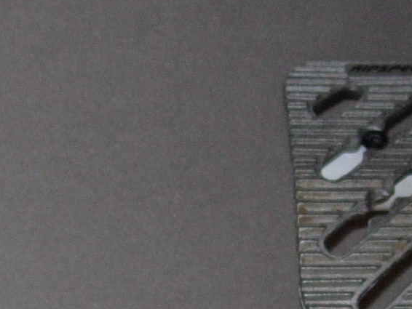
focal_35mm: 174
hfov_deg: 11.4
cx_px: 186
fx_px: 2072
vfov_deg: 8.5
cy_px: 295
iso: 79
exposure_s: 1/64
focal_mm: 7.8
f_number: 2.8
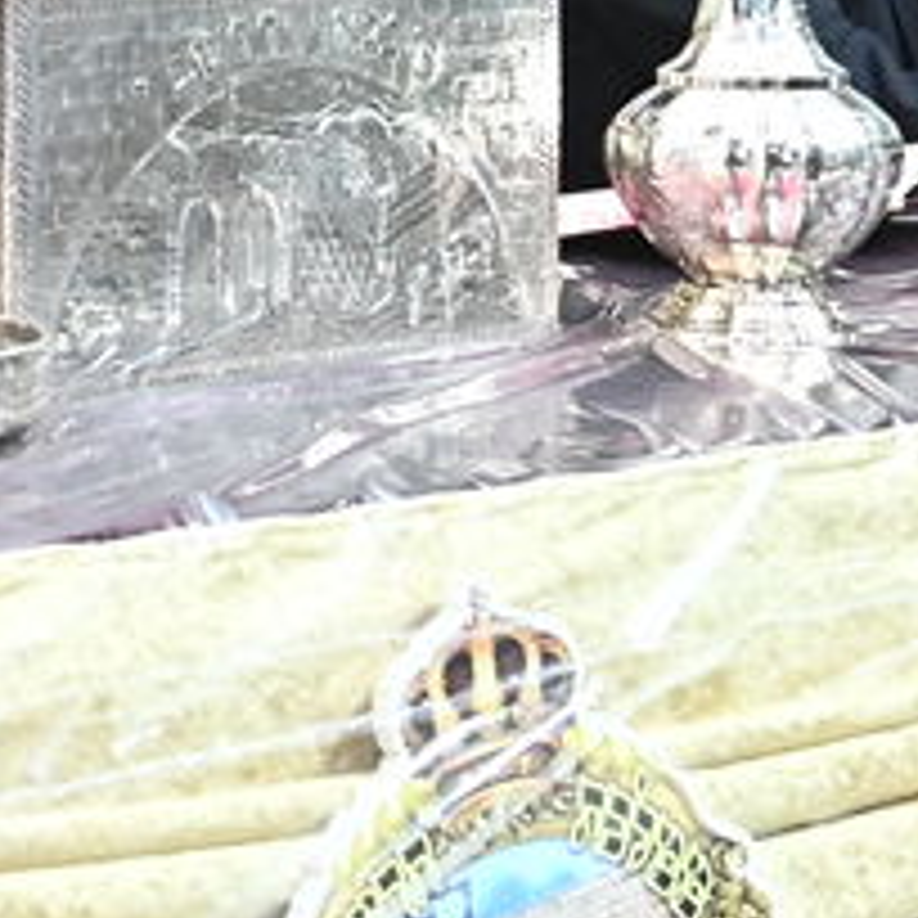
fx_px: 5941
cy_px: -396
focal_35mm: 198
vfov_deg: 8.7
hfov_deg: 8.5
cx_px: -747
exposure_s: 1/200
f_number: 6.3
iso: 2500
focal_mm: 34
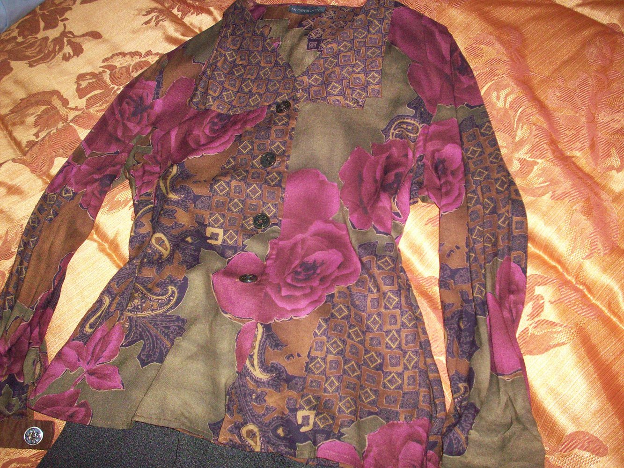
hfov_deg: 50.1
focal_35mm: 37
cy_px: 234
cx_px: 312
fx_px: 667
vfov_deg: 38.7
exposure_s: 1/64
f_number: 2.8
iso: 200
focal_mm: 6.2
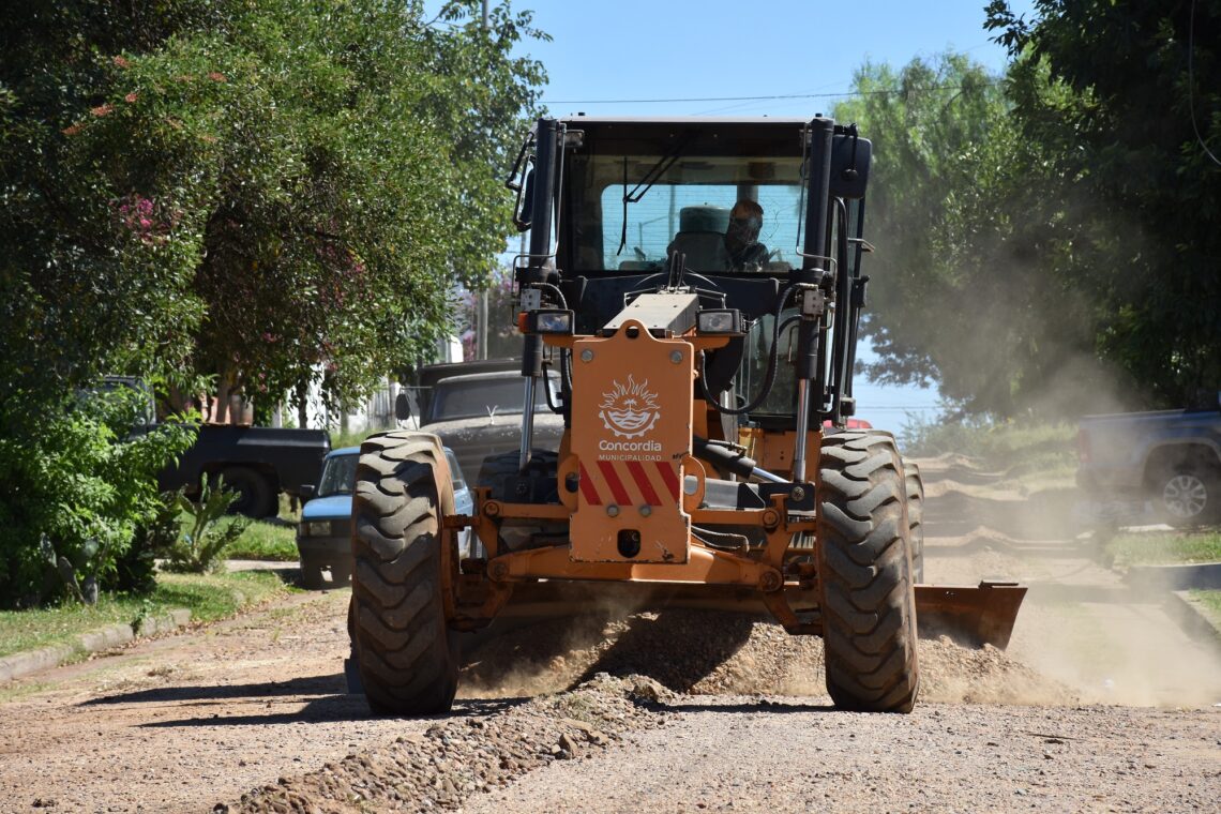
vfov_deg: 8.7
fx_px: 5341
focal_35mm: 158
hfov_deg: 13.0
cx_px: 610
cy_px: 407
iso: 220
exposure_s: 1/500
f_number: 8
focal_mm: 105
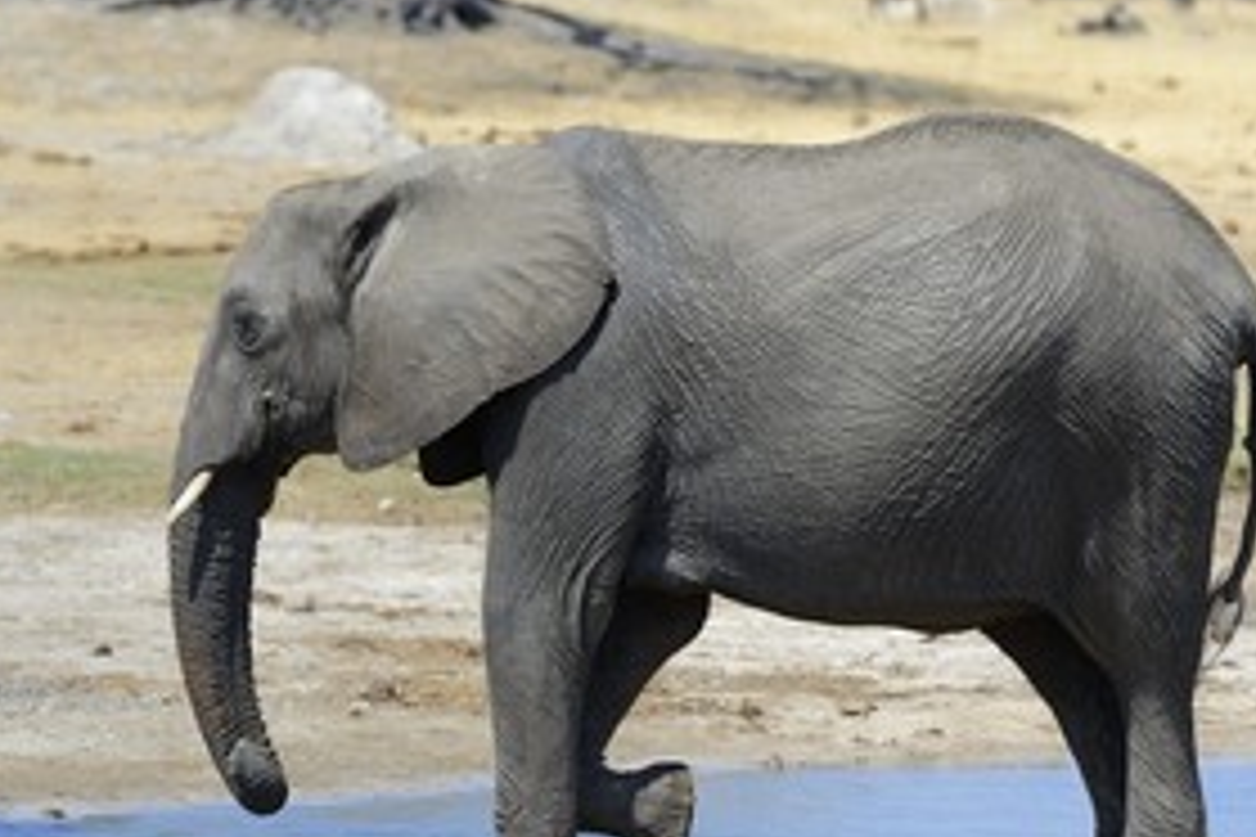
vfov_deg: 3.4
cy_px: 414
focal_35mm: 406
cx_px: 885
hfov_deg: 5.1
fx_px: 14164
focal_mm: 270
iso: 400
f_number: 8
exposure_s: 1/800
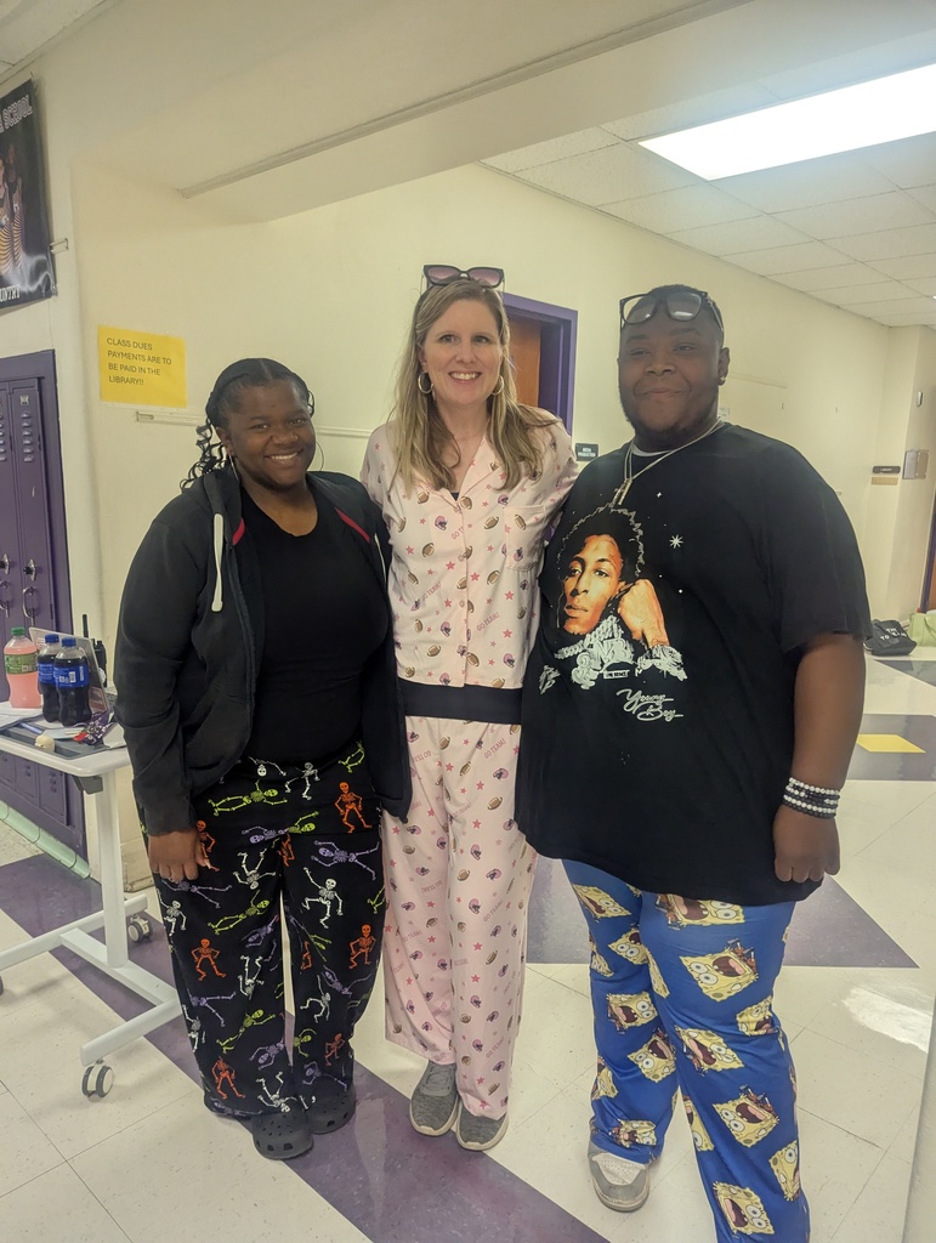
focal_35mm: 24
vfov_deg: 71.5
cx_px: 468
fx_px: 863
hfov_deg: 56.9
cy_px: 622
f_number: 1.85
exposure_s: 1/170
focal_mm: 6.81
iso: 440
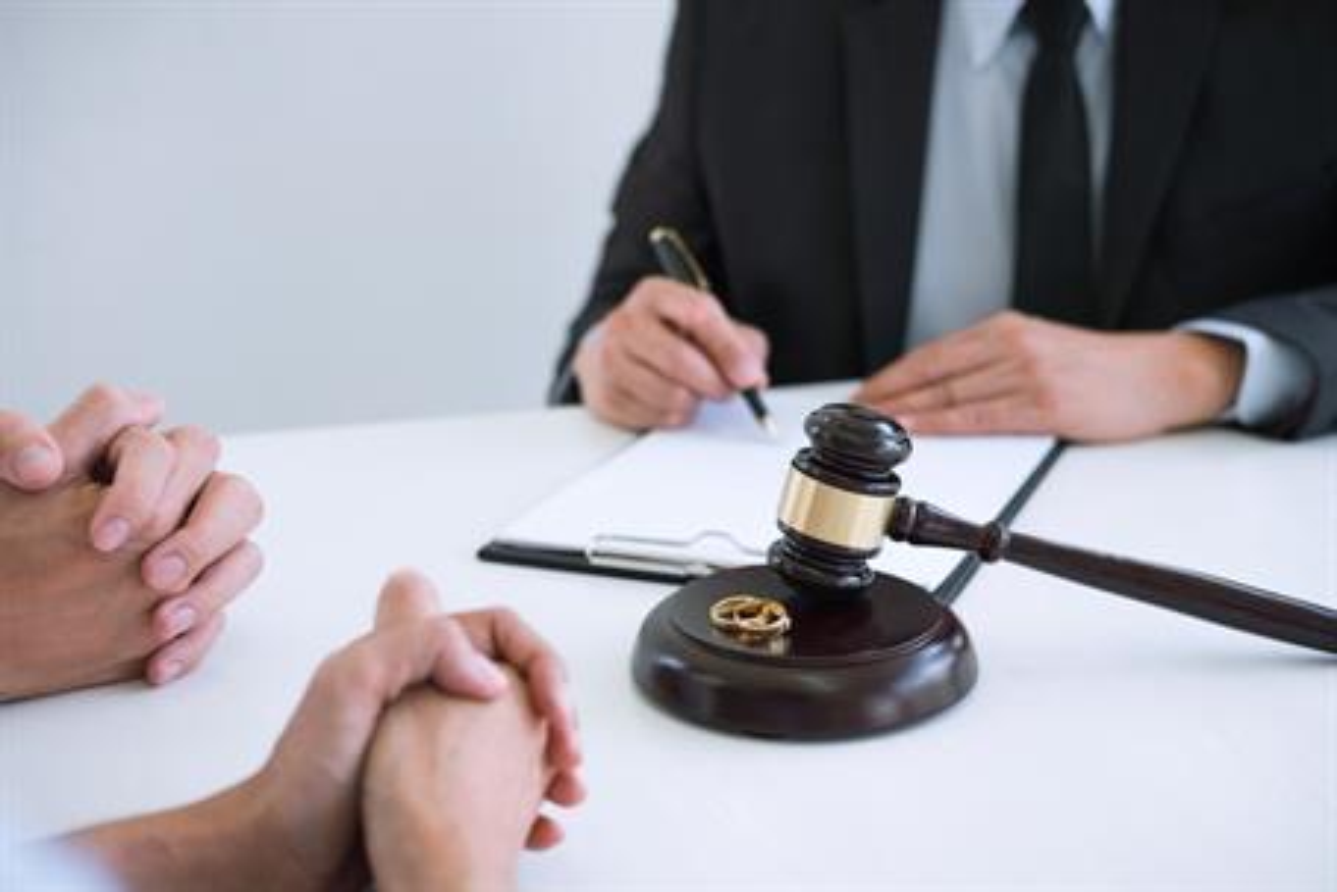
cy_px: 446
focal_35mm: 53
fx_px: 1969
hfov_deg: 37.5
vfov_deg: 25.5
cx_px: 668
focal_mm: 35
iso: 200
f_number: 2.8
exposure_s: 1/180
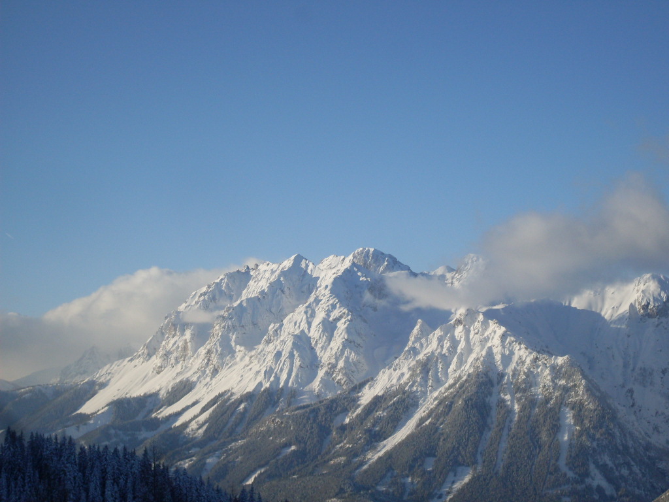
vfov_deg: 16.1
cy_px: 251
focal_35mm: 92
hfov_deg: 21.3
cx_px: 334
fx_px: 1778
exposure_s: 1/1000
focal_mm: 15.3
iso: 80
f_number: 4.4
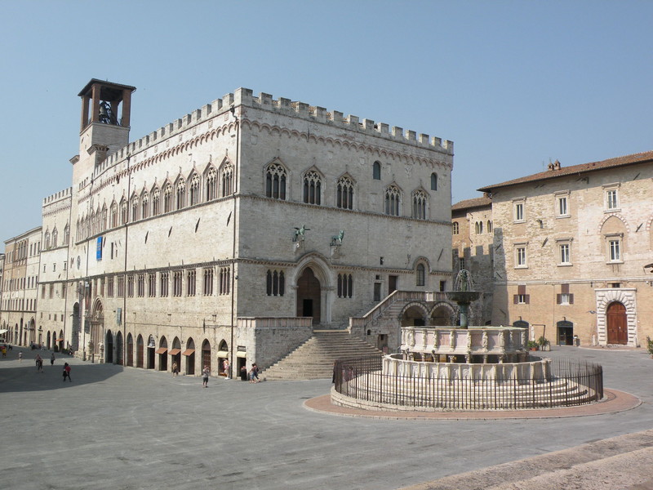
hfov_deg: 55.4
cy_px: 245
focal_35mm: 33
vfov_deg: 42.9
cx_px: 326
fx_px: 623
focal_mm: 5.8
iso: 64
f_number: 4.5
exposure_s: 1/670
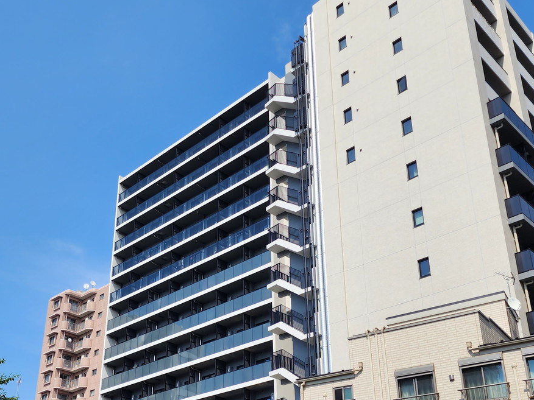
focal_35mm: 42
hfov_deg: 44.6
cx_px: 214
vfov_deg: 33.8
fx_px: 648
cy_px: 293
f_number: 1.8
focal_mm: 6.4
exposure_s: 1/1262
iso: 12
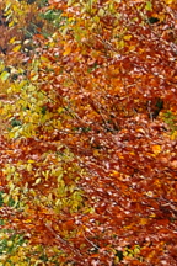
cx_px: -163
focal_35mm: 766
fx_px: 5649
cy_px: 432
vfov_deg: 2.7
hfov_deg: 1.8
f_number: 5.6
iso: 400
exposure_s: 1/125
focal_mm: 92
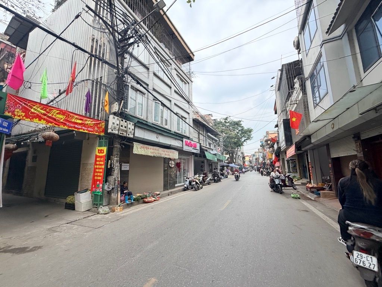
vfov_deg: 85.7
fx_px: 154
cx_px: 191
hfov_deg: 102.1
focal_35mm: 14
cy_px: 144
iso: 40
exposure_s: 1/709
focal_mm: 2.22
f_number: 2.2
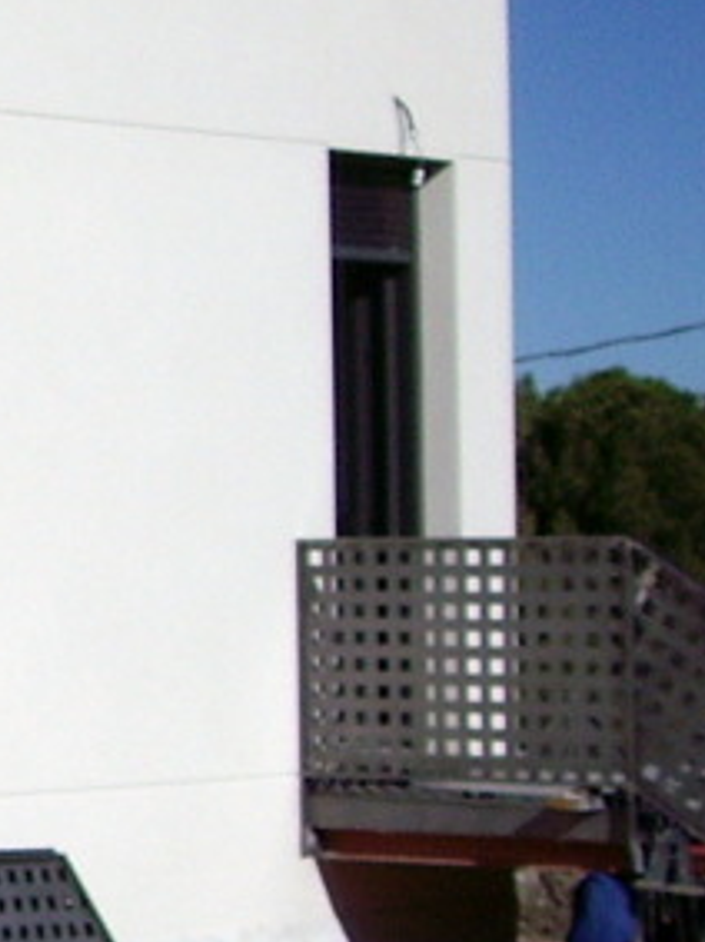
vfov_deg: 12.3
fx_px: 4375
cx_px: -948
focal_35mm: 161
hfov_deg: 8.5
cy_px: 393
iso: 64
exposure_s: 1/2000
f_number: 4.3
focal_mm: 6.2
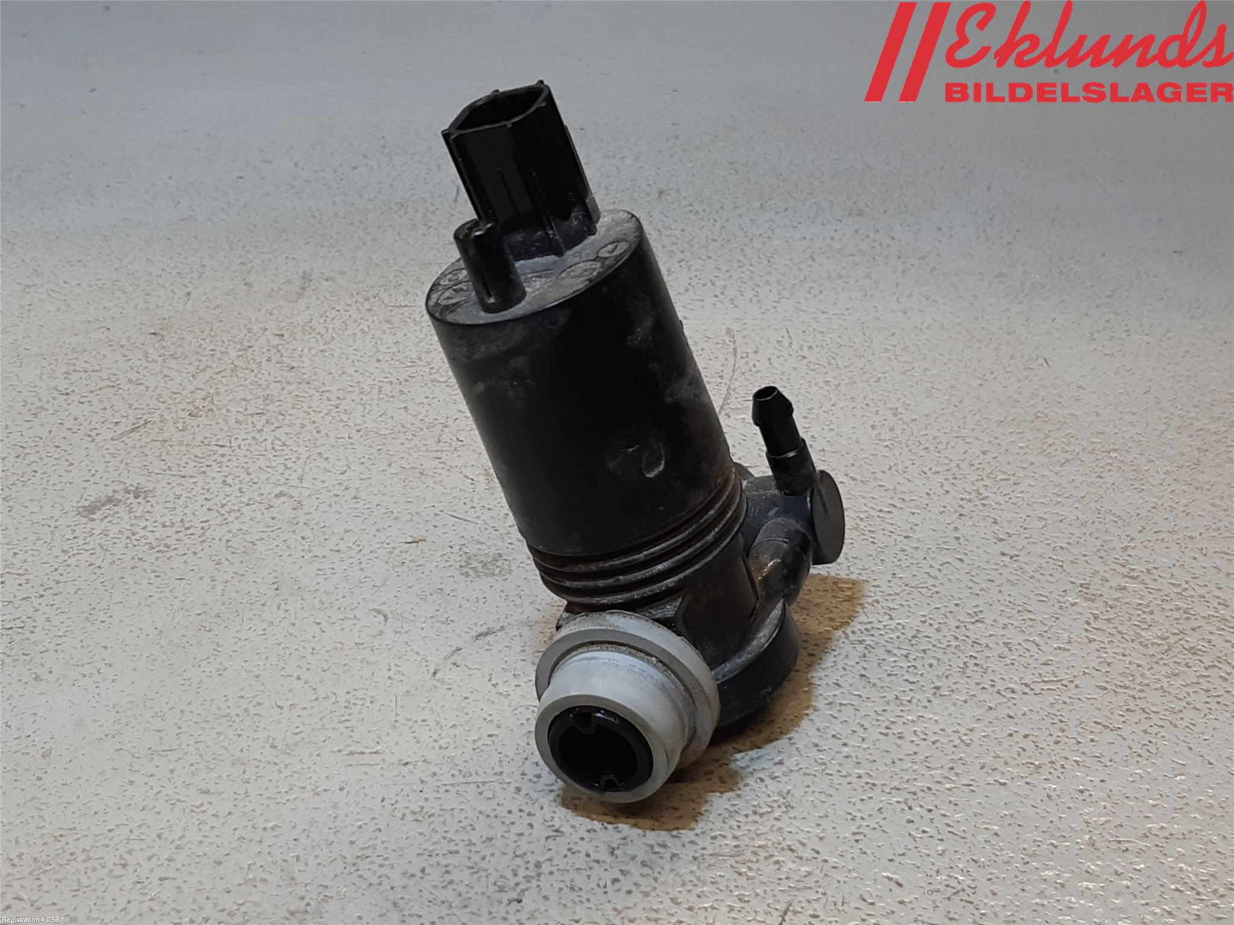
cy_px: 462
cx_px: 617
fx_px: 927
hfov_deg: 67.3
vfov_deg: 53.1
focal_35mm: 26
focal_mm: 3.93
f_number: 1.7
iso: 50
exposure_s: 1/50
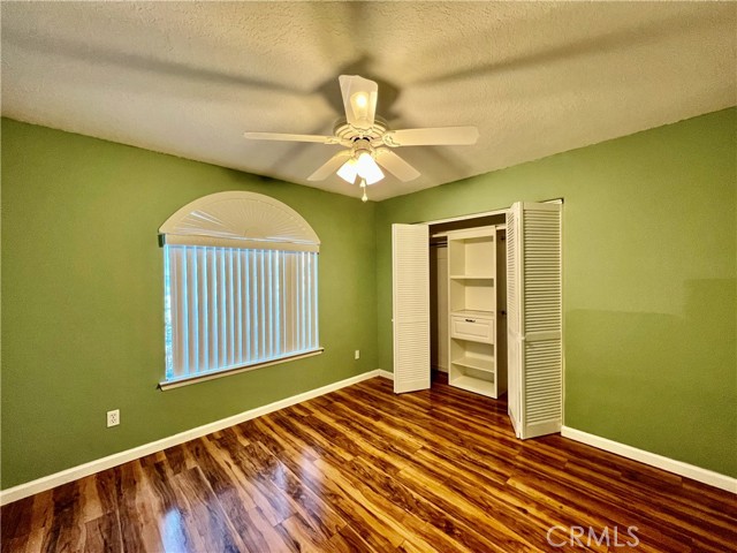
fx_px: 277
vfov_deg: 89.9
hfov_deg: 106.2
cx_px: 368
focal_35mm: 13
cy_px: 276
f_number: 1.8
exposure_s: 1/60
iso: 320
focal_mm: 1.57
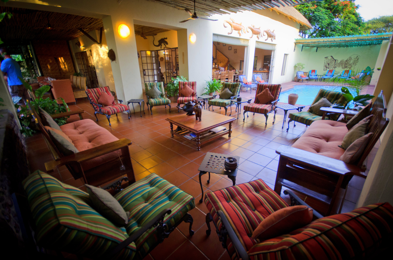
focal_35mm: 15
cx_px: 196
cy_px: 130
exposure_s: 1/60
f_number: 4
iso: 800
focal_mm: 10
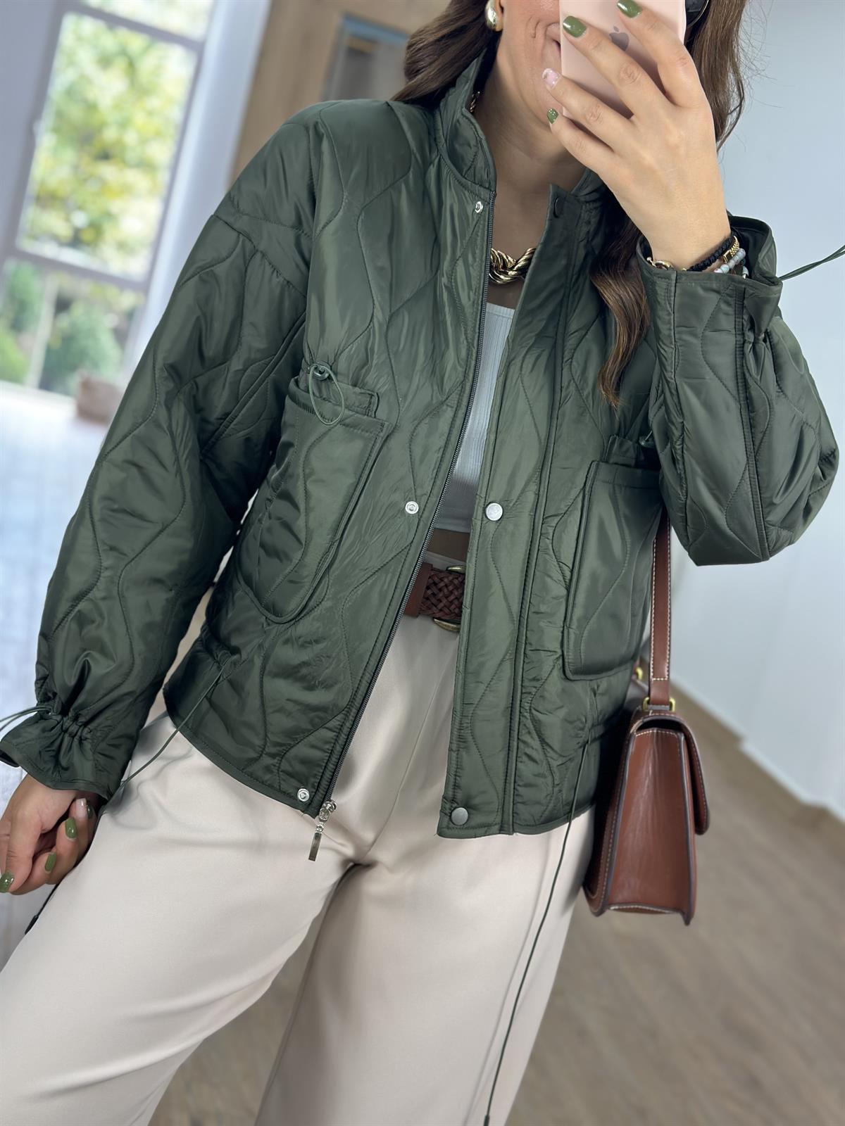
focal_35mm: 48
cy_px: 563
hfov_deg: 30.3
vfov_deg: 39.7
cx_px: 422
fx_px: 1562
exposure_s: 1/100
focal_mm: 6.86
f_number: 1.78
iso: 125
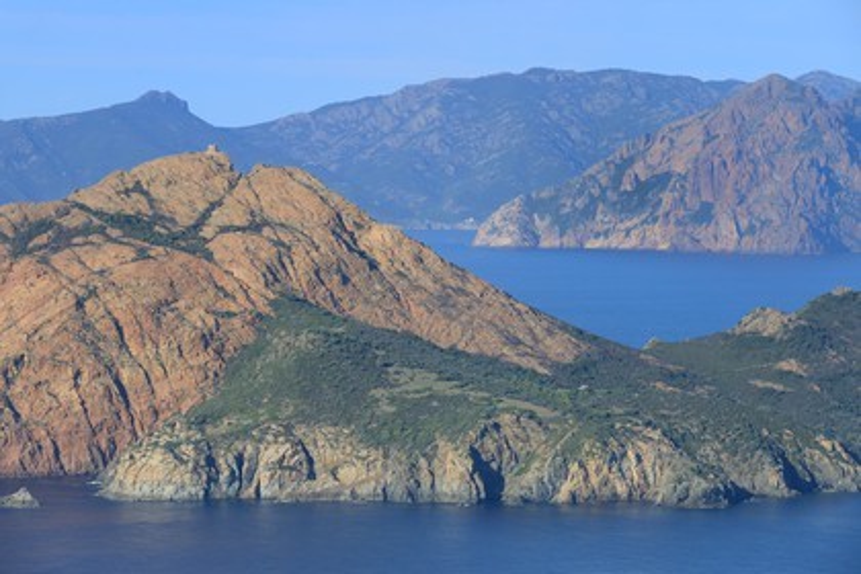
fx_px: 4066
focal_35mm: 170
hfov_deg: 12.1
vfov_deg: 8.1
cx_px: 430
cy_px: 287
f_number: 11
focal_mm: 170
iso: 400
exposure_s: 1/1000
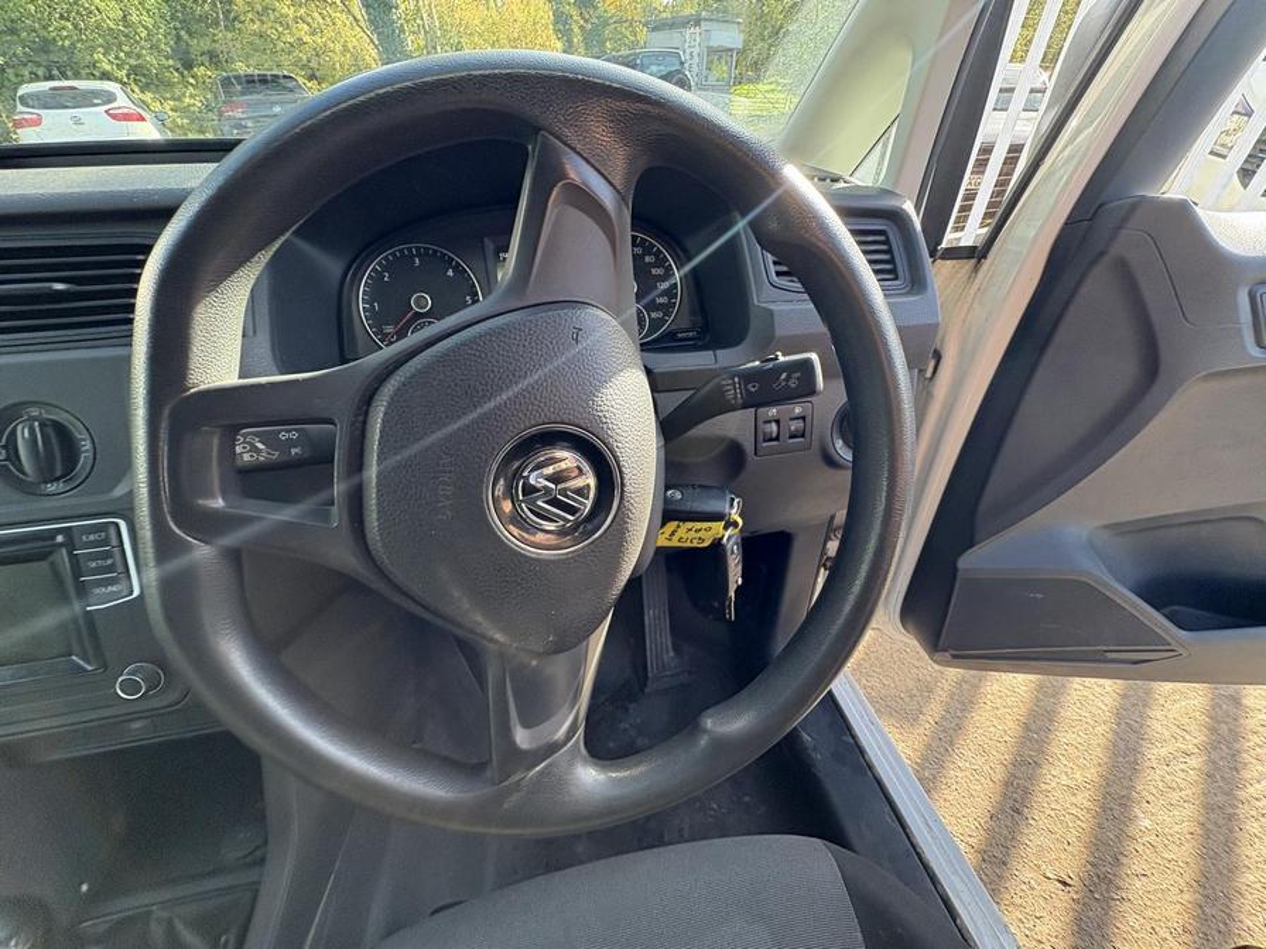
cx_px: 633
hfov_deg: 102.1
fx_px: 512
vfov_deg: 85.7
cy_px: 474
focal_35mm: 14
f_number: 2.2
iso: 80
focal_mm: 2.22
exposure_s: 1/99
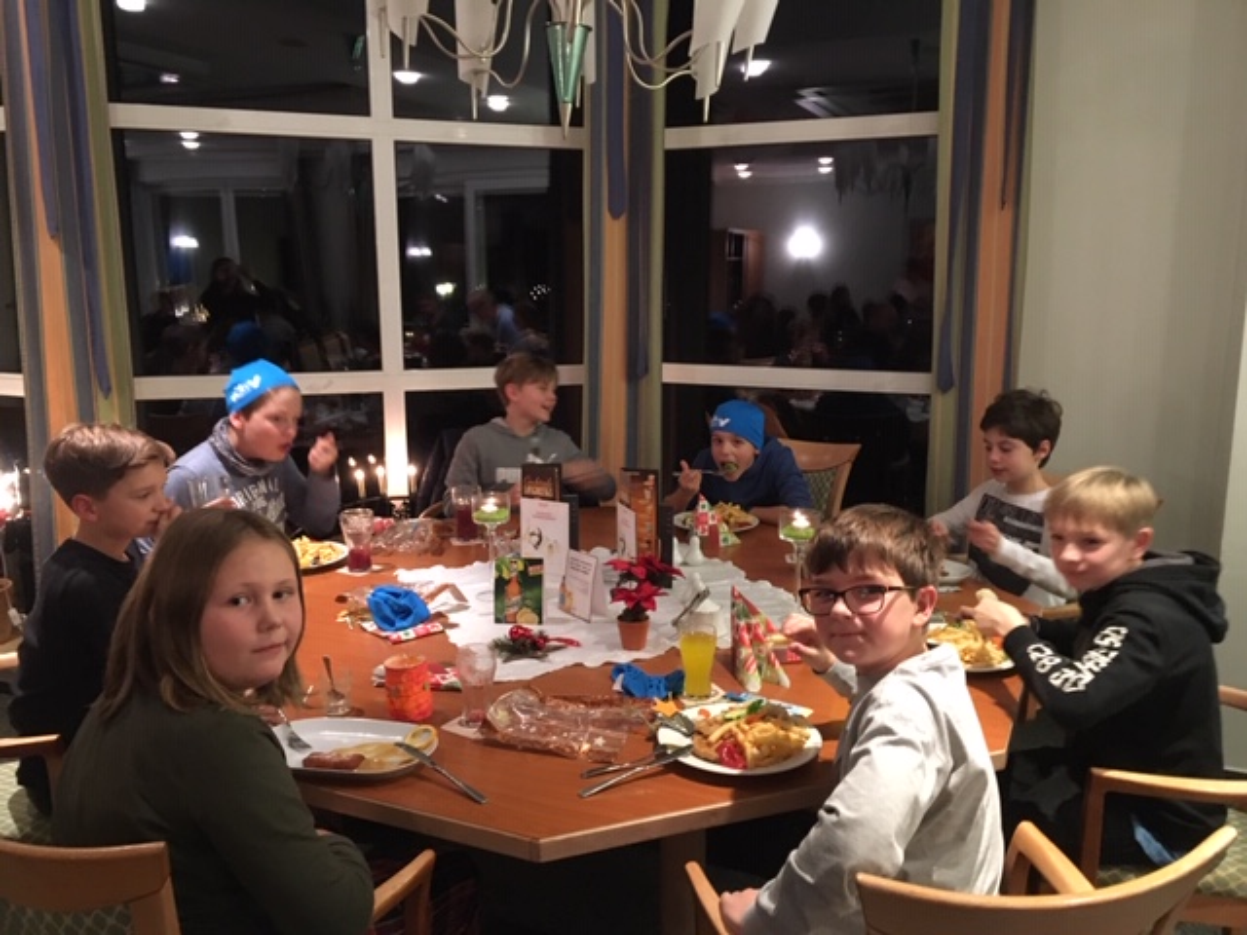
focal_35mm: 29
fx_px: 1045
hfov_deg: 61.7
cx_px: 624
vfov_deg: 48.2
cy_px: 468
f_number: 2.2
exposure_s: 1/17
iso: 400
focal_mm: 4.15
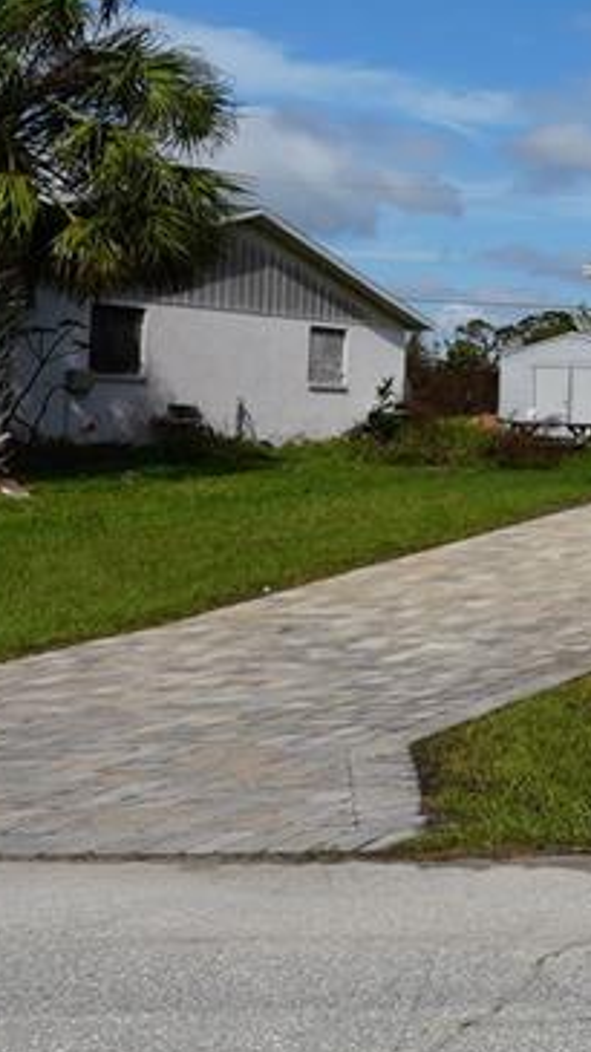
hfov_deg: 15.8
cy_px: 370
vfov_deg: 43.3
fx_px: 1311
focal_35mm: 47
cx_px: 1343
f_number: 5
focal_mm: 11
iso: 80
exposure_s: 1/1000
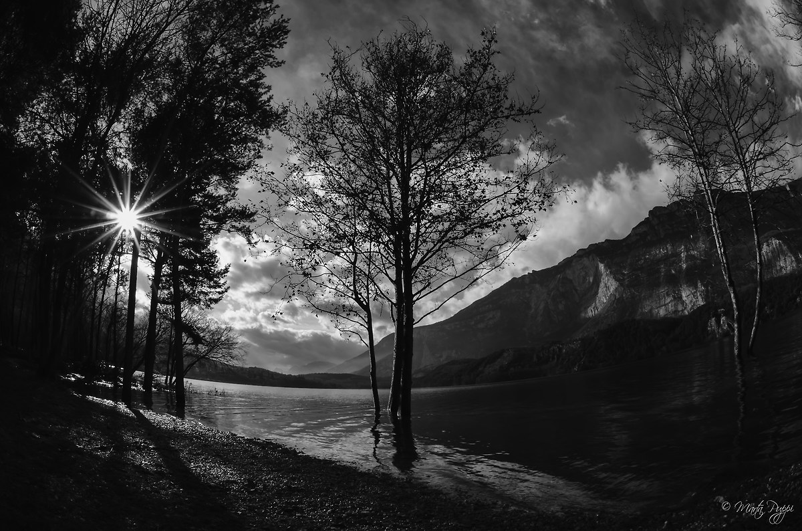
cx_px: 401
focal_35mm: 16
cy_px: 266
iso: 100
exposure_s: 1/30
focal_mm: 10.5
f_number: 22
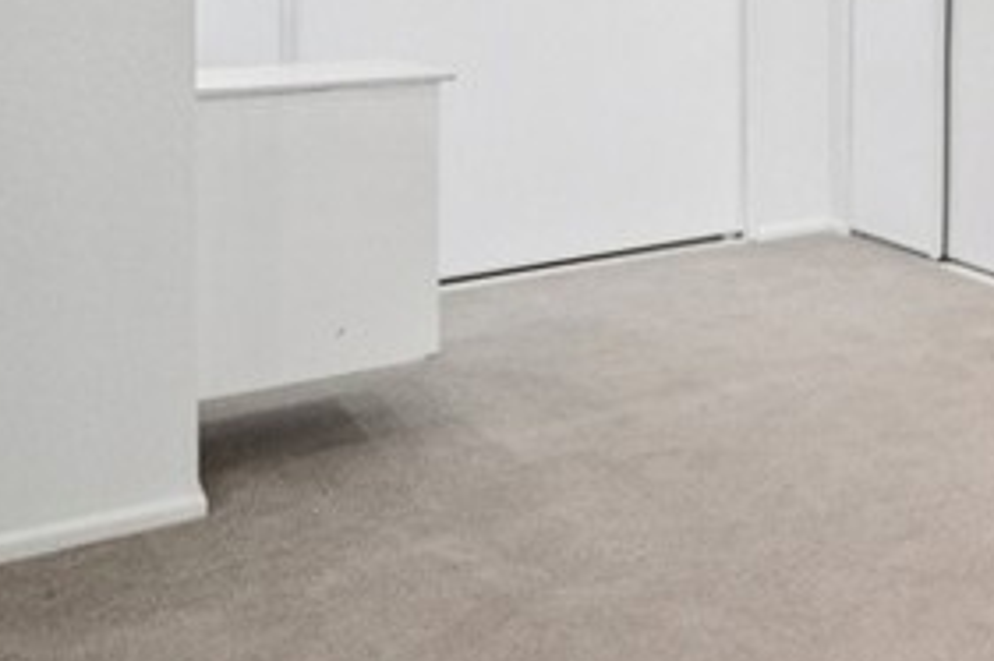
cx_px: 1698
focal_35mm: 51
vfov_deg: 23.6
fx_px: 1407
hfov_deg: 23.8
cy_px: -177
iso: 320
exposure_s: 1/25
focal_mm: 9
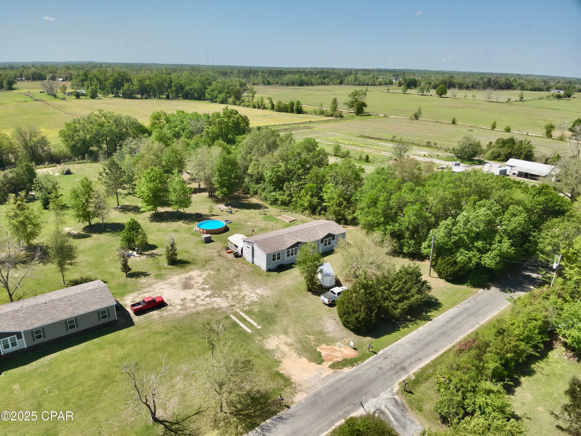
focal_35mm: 24
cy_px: 218
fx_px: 403
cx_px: 290
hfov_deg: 71.6
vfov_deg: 56.8
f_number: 2.8
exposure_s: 1/1000
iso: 100
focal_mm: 4.4
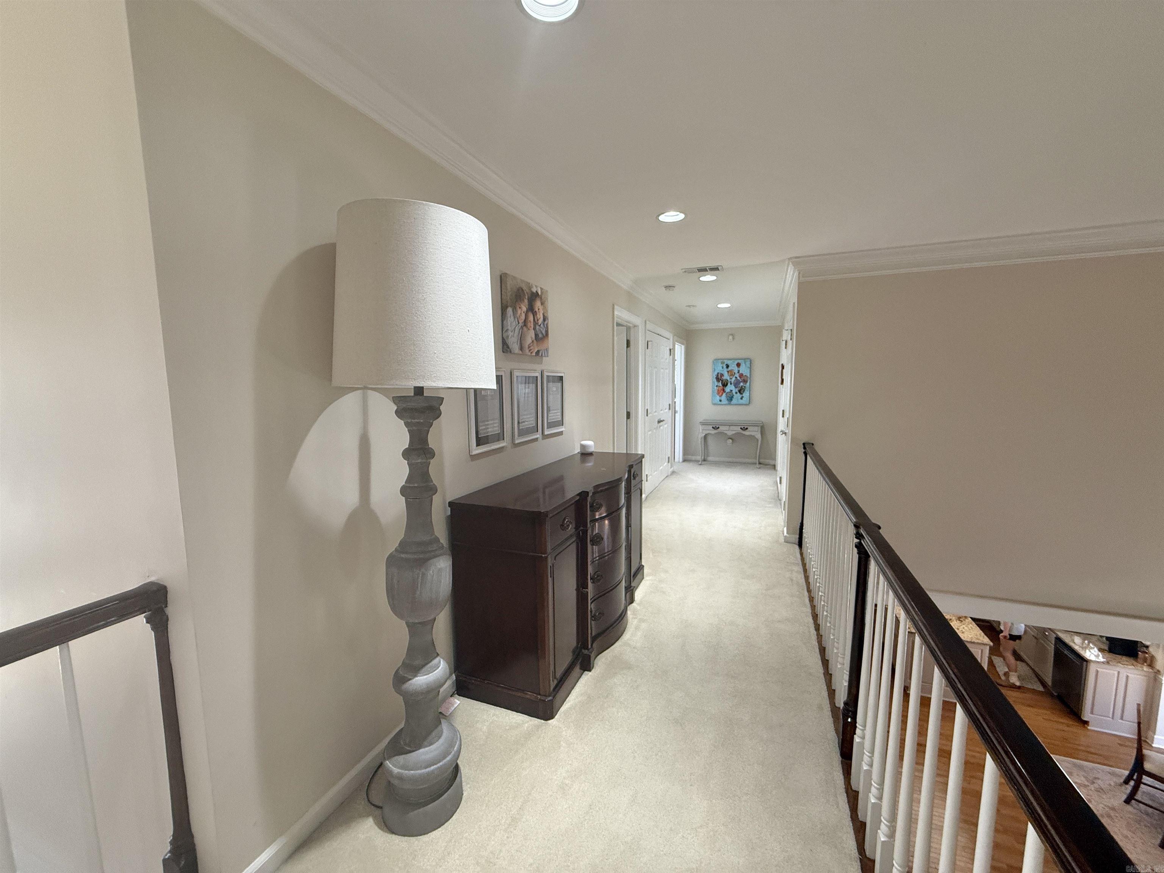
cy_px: 436
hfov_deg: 102.1
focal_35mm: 14
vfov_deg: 85.7
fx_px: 471
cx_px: 582
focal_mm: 2.22
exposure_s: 1/120
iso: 250
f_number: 2.2
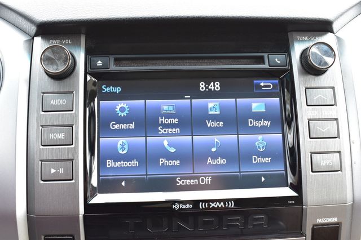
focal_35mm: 39
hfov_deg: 49.6
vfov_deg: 34.2
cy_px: 120
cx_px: 180
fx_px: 391
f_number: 7.1
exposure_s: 1/40
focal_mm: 26
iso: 400
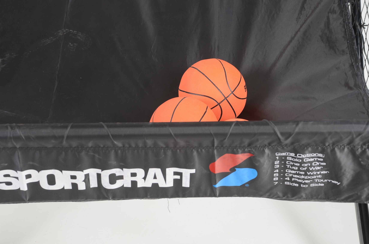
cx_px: 184
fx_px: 1013
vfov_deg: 13.8
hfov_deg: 20.7
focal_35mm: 99
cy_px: 122
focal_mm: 66
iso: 200
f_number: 7.1
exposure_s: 1/60
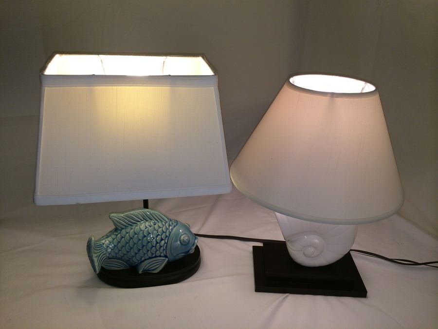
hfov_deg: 60.0
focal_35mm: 30
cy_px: 164
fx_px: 380
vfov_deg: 46.8
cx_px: 219
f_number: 2.2
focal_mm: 4.12
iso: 40
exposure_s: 1/120
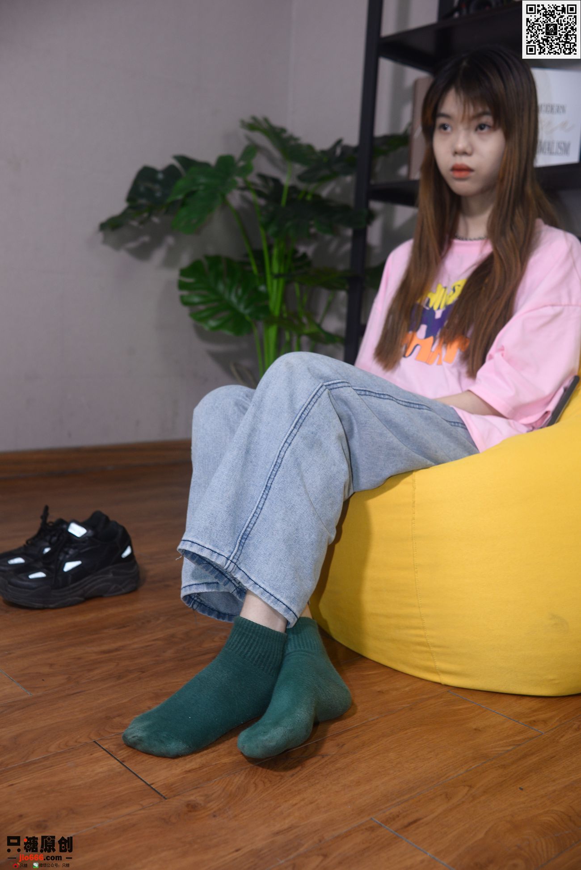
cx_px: 290
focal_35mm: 35
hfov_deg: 37.9
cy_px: 435
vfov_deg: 54.4
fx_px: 846
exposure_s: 1/100
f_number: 5
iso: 500
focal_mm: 35
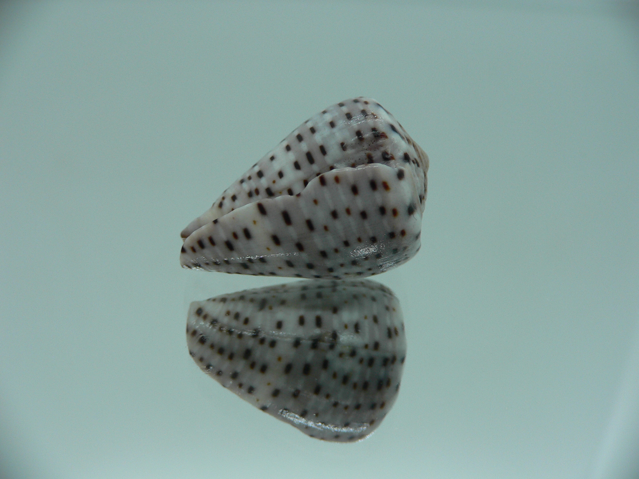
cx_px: 320
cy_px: 240
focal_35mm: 35
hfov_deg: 52.6
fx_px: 646
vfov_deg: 40.7
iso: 80
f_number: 2.8
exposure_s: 1/60
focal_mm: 4.6
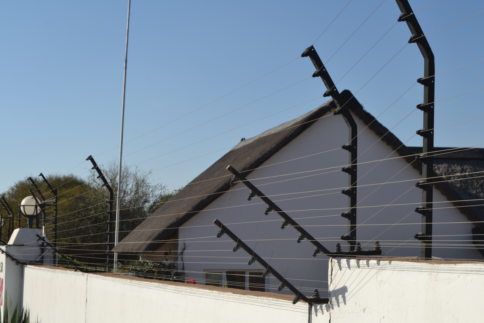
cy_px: 162
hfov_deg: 31.9
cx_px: 242
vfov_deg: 21.6
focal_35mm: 63
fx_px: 847
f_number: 7.1
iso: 100
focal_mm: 42
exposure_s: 1/200
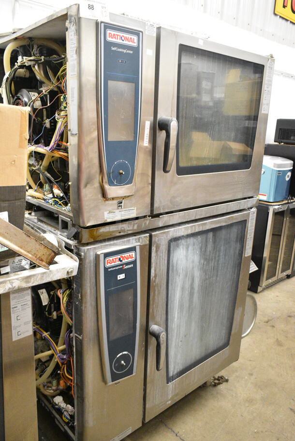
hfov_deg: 48.0
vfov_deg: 67.3
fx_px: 331
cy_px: 220
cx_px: 148
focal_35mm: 27
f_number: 5.6
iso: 6400
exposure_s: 1/125
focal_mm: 18
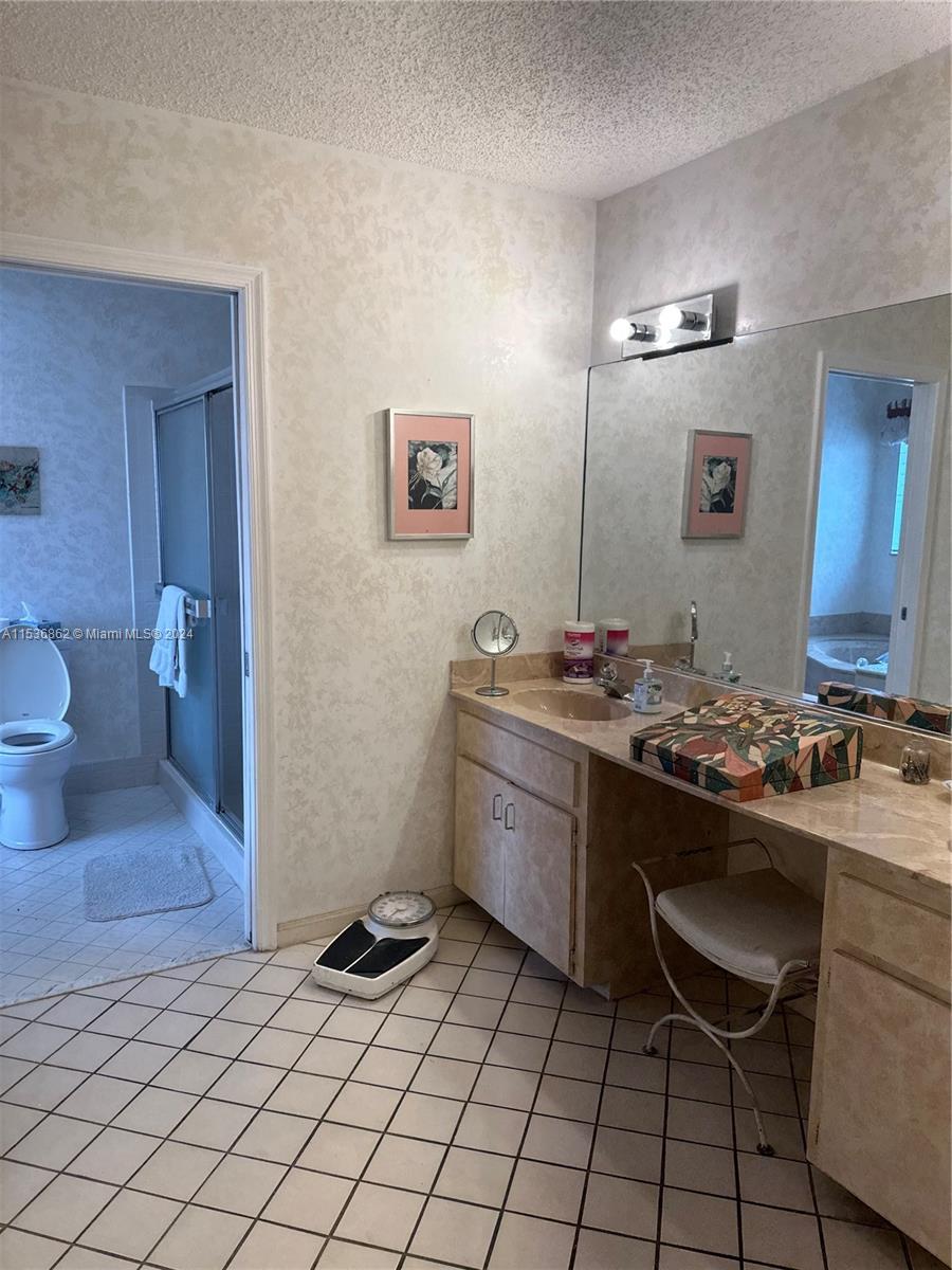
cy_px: 635
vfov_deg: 71.6
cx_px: 476
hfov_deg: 56.8
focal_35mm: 24
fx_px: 880
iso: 100
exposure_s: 1/149
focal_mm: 6.86
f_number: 1.78
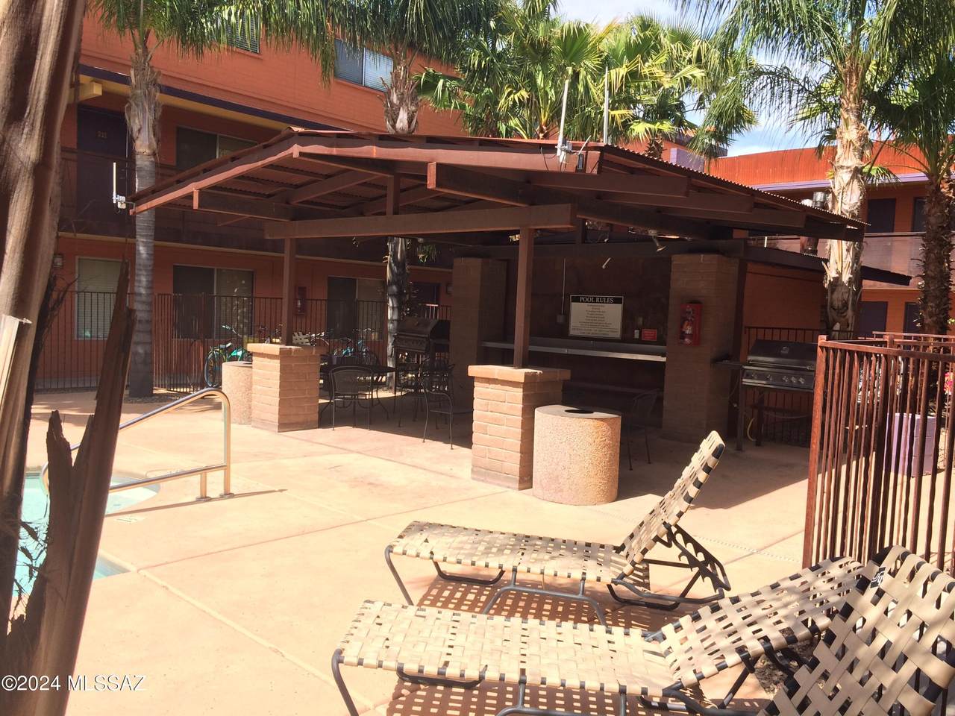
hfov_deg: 61.7
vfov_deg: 48.2
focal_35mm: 29
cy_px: 358
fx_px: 800
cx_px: 478
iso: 32
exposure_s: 1/838
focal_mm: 4.15
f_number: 2.2
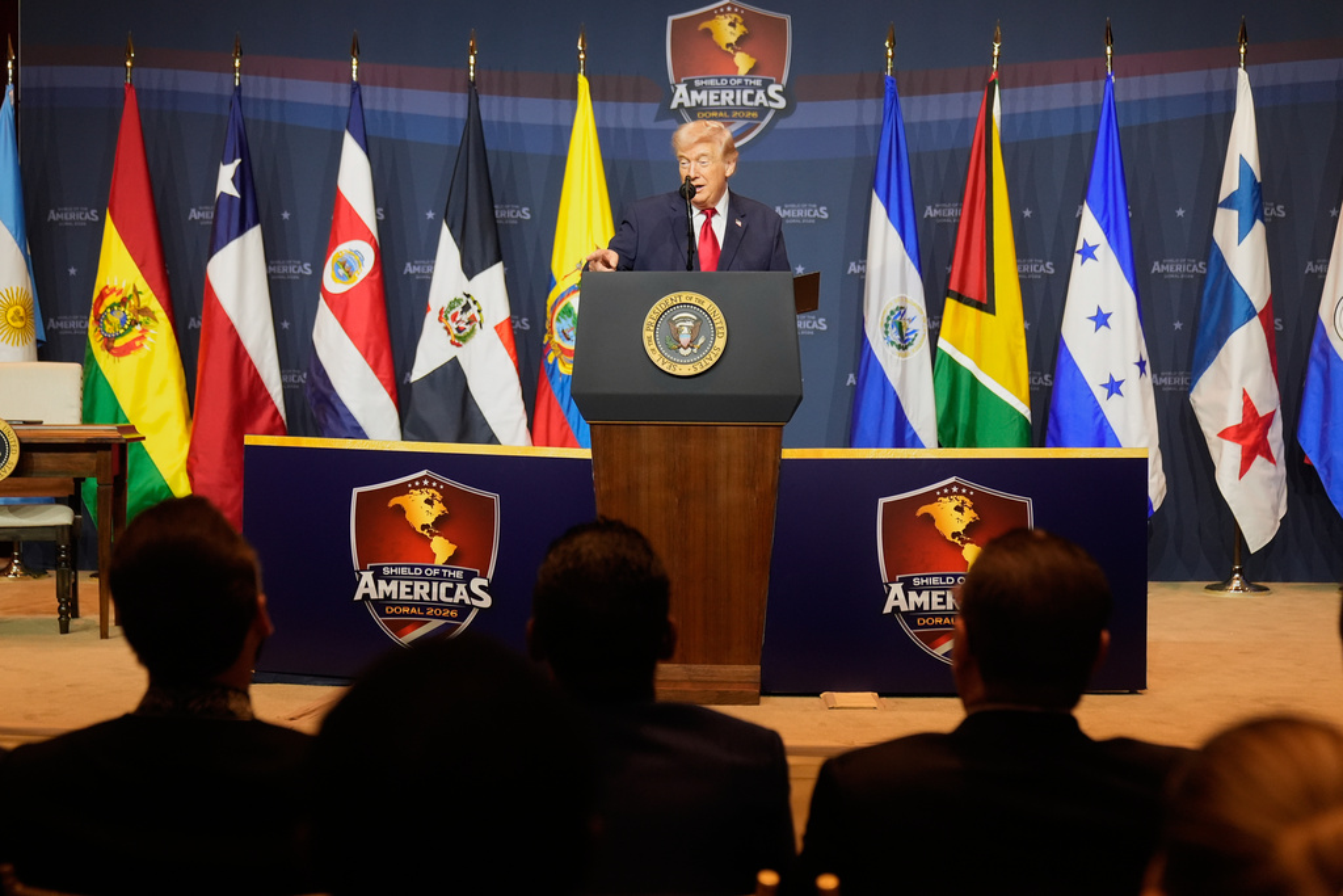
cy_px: 448
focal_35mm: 45
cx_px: 672
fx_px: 1679
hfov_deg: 43.6
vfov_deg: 29.9
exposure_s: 1/500
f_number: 2.8
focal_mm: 45
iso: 3200
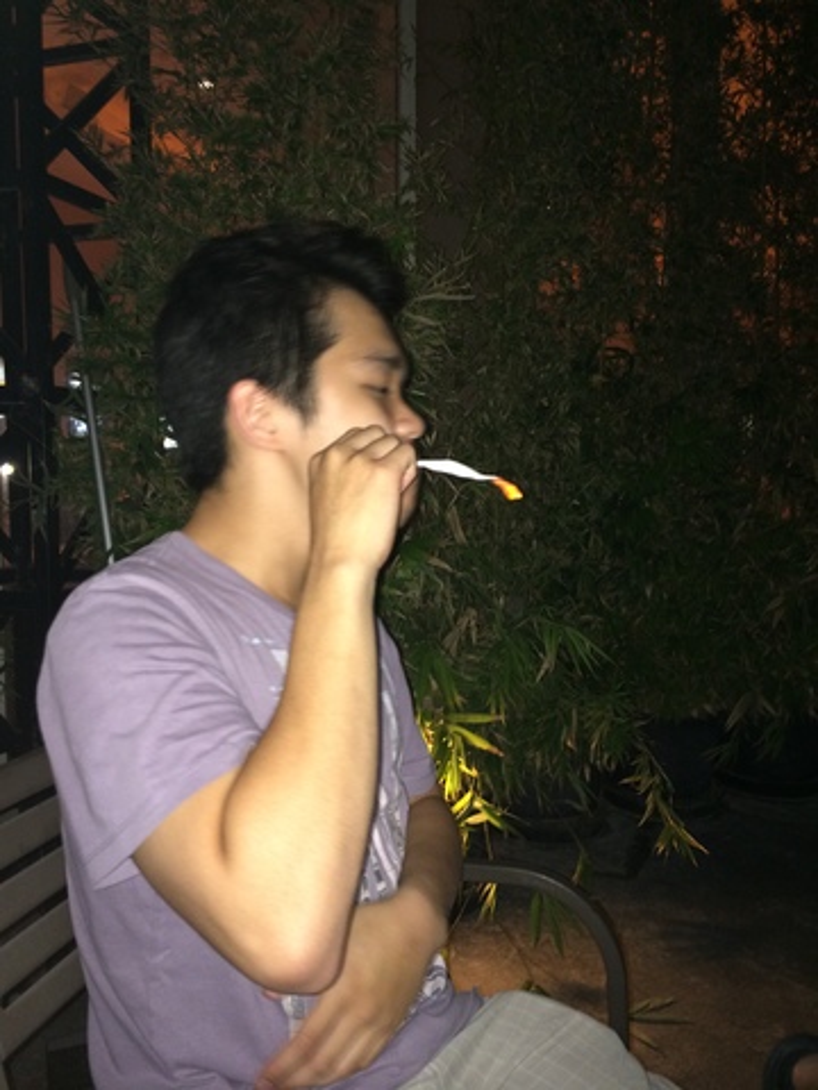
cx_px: 409
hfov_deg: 46.8
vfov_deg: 60.0
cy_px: 545
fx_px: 945
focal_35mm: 30
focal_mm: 4.12
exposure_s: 1/16
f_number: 2.2
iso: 160
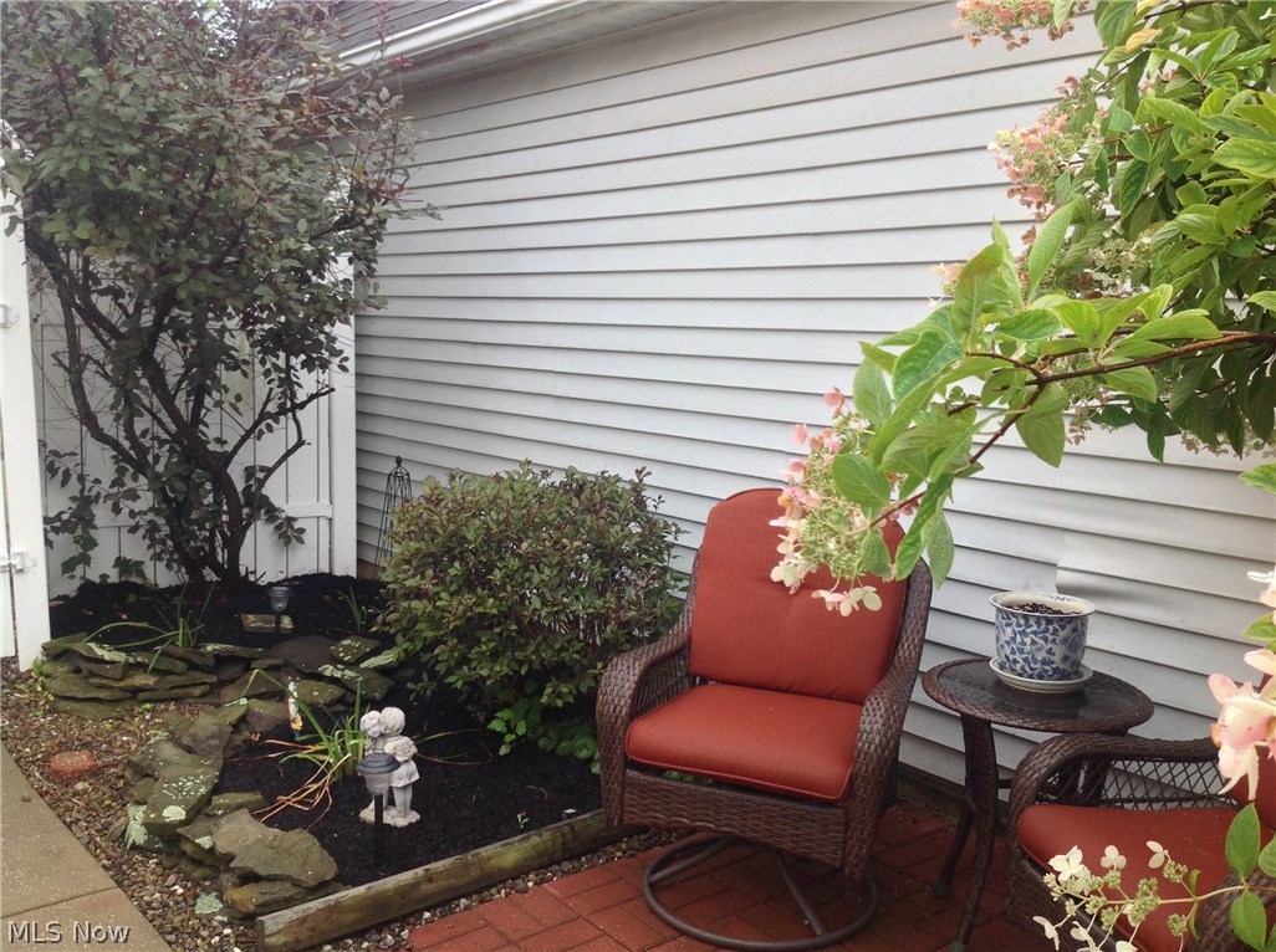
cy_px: 476
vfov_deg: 40.6
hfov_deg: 52.7
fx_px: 1288
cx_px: 638
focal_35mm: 35
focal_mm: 4.28
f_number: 2.4
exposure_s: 1/187
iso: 50
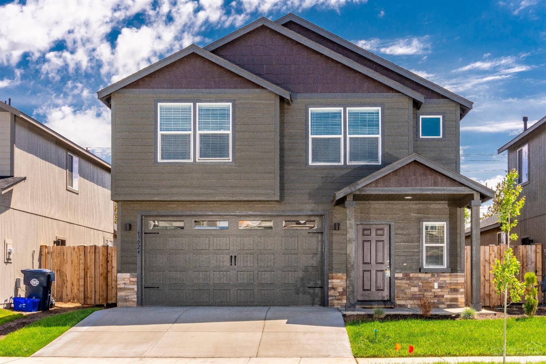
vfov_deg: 28.1
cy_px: 182
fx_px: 728
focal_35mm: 48
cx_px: 273
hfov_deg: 41.1
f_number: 16
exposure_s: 1/200
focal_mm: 32
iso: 400
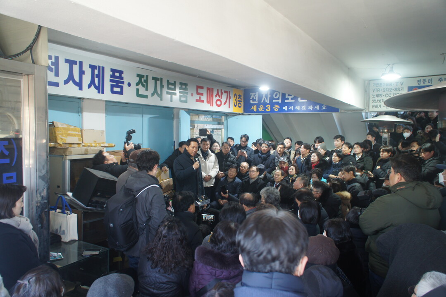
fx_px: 334
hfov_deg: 67.4
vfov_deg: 47.9
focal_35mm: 27
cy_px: 148
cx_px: 223
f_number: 4
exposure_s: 1/20
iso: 400
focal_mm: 18
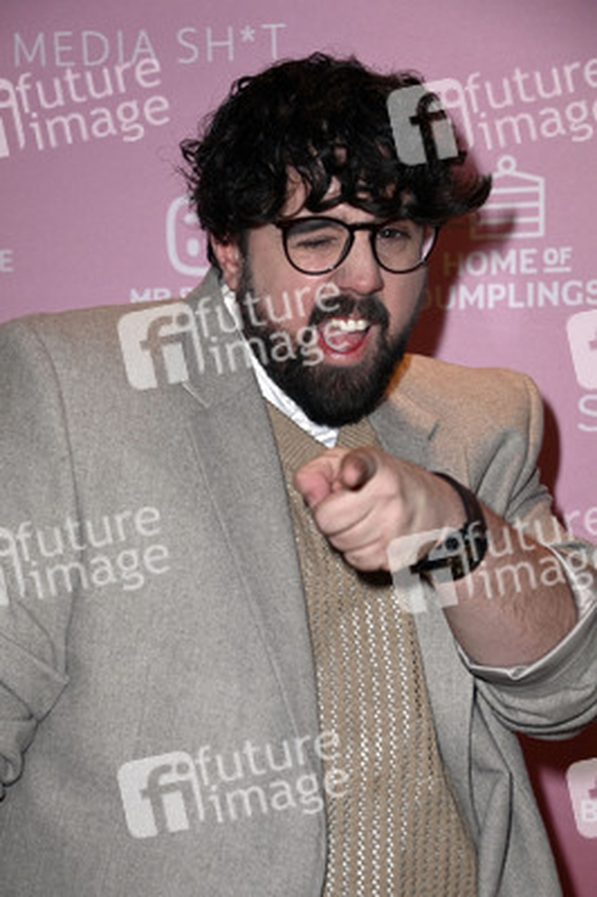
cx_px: 298
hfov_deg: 14.8
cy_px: 448
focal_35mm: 92
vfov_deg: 22.2
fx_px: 2292
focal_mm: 92
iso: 800
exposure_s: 1/250
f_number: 5.6
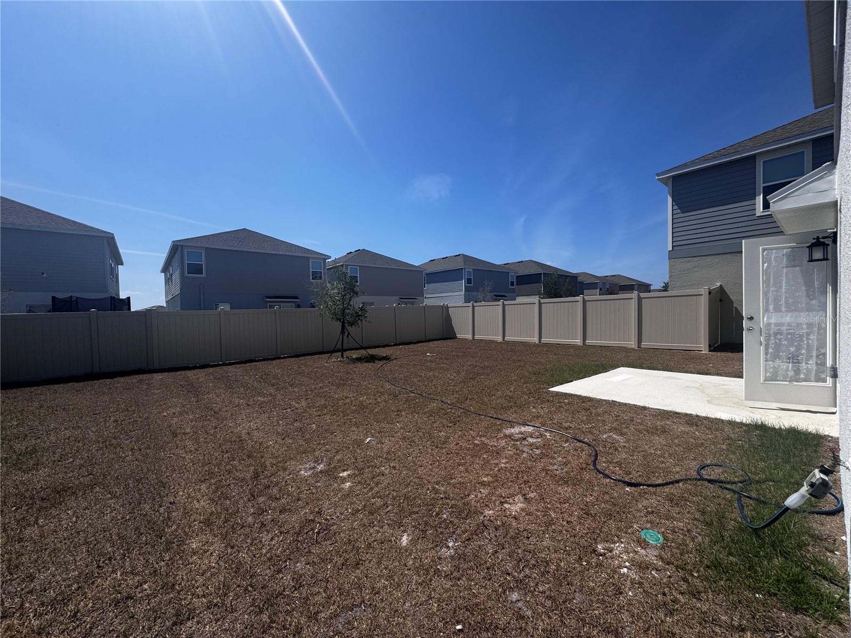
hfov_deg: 102.1
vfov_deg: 85.7
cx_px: 426
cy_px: 319
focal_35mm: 14
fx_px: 344
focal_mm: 2.22
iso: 50
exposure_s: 1/2674
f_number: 2.2
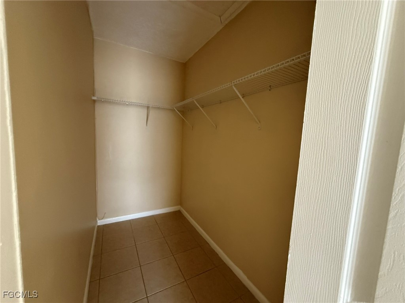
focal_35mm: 14
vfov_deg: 85.7
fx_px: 164
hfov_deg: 102.1
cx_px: 202
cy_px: 152
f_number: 2.2
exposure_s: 1/60
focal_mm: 2.22
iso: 800
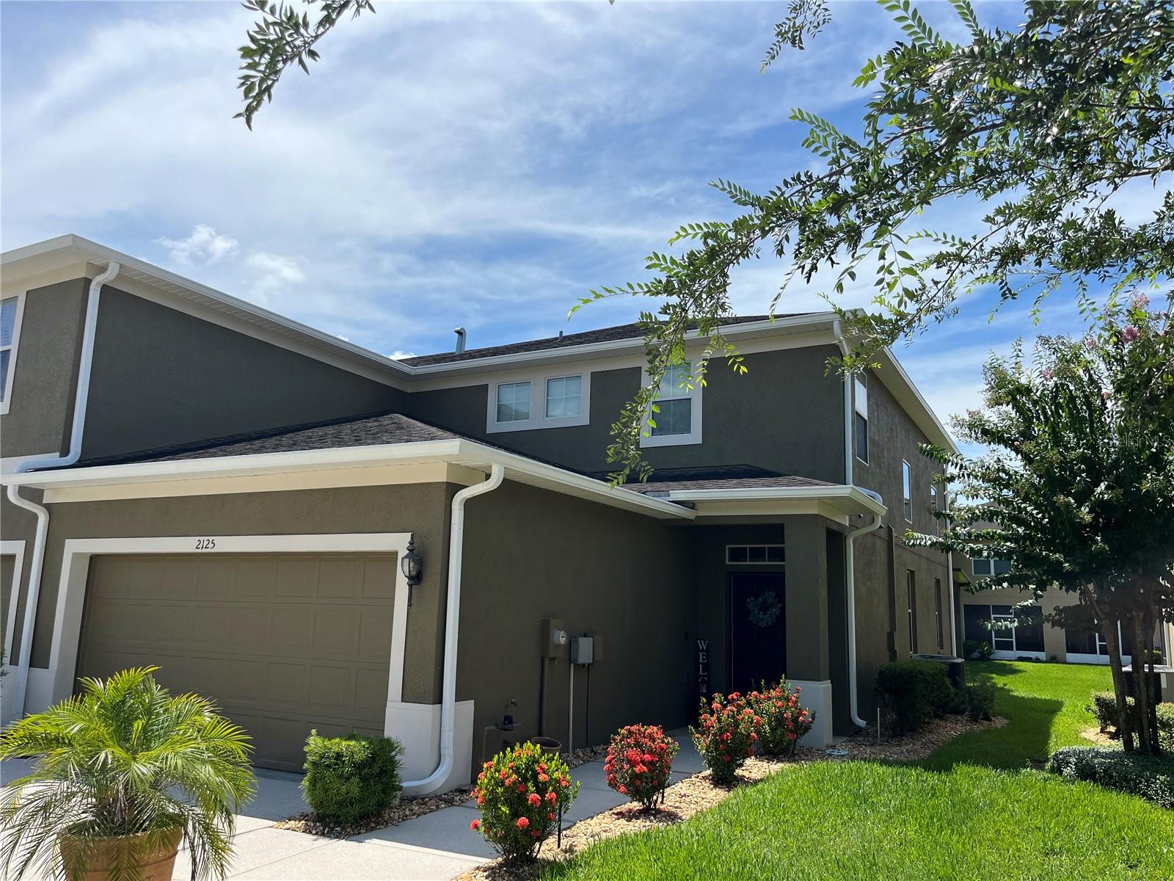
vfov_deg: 53.1
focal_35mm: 26
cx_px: 587
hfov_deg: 67.3
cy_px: 440
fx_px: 882
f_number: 1.6
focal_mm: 5.1
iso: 50
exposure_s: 1/4854
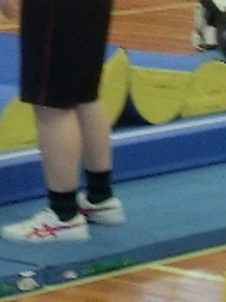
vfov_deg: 5.9
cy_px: -110
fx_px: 2890
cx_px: -342
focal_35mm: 332
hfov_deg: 4.4
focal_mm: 10.04
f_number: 4.5
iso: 400
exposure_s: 1/60
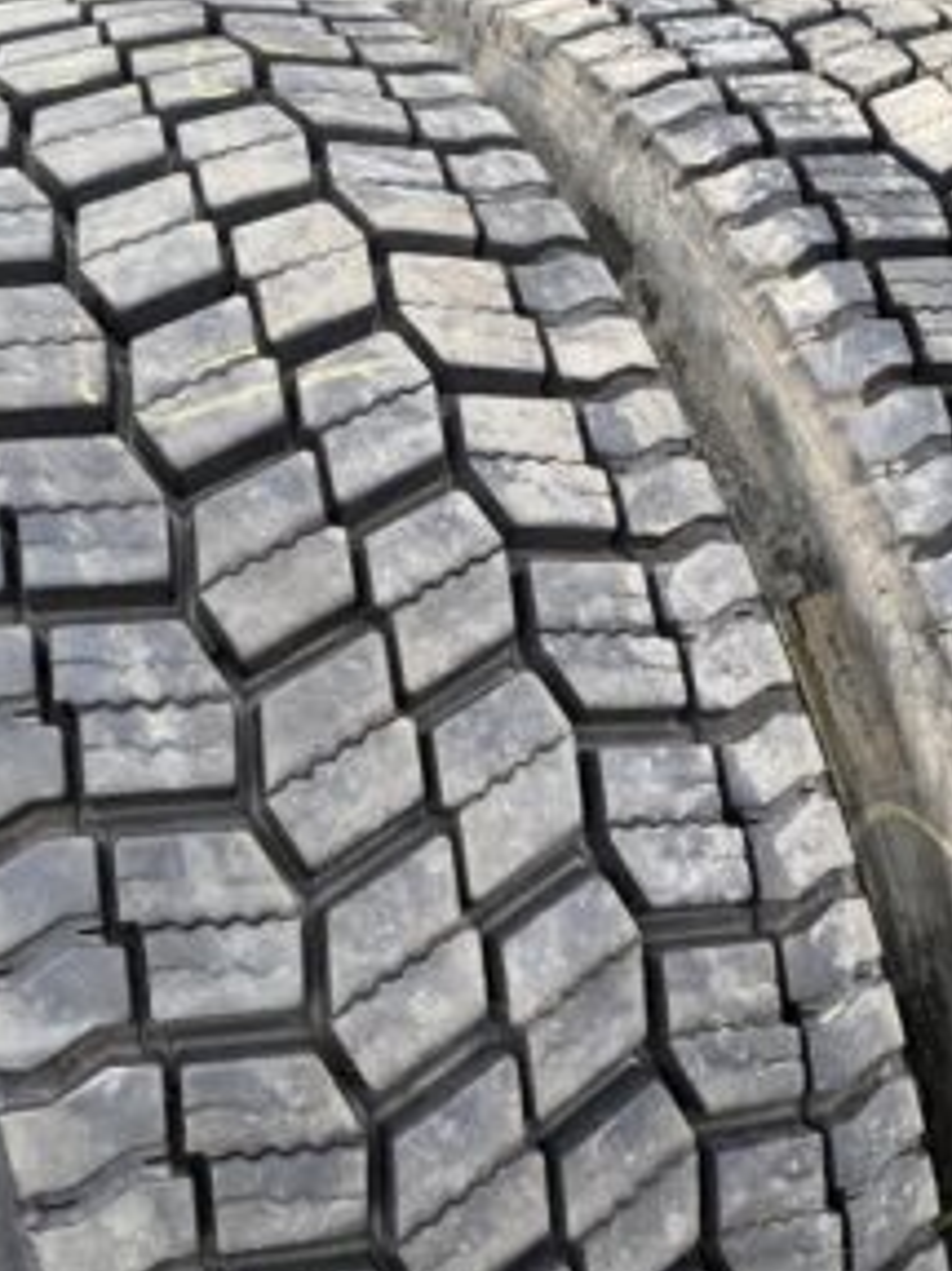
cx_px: 576
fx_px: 1431
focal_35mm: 39
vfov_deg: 47.9
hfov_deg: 36.6
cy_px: 600
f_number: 1.8
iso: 32
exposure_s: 1/381
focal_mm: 4.25
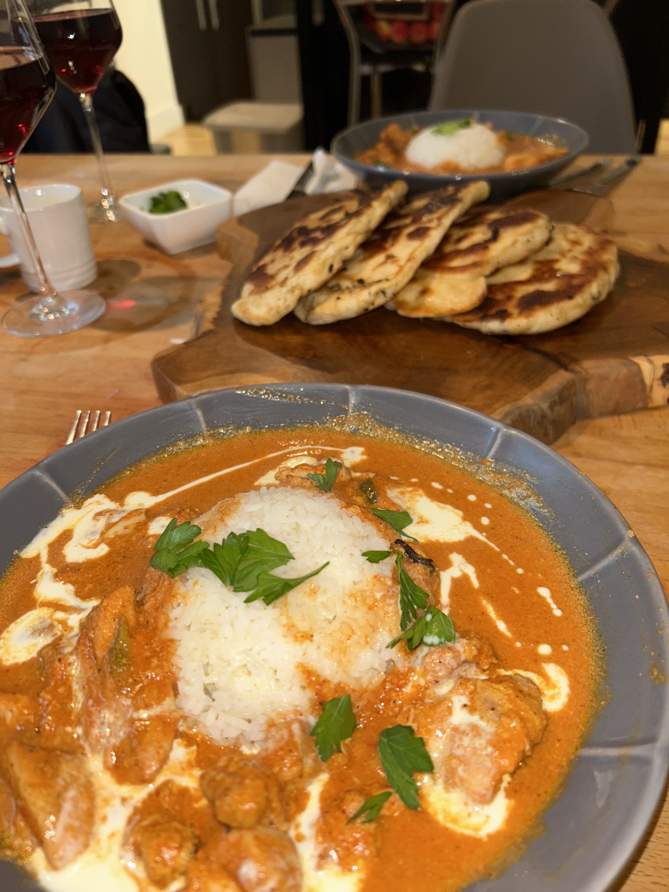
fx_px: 670
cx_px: 334
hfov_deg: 53.1
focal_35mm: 26
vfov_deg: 67.3
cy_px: 446
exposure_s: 1/15
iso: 32
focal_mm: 5.7
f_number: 1.5
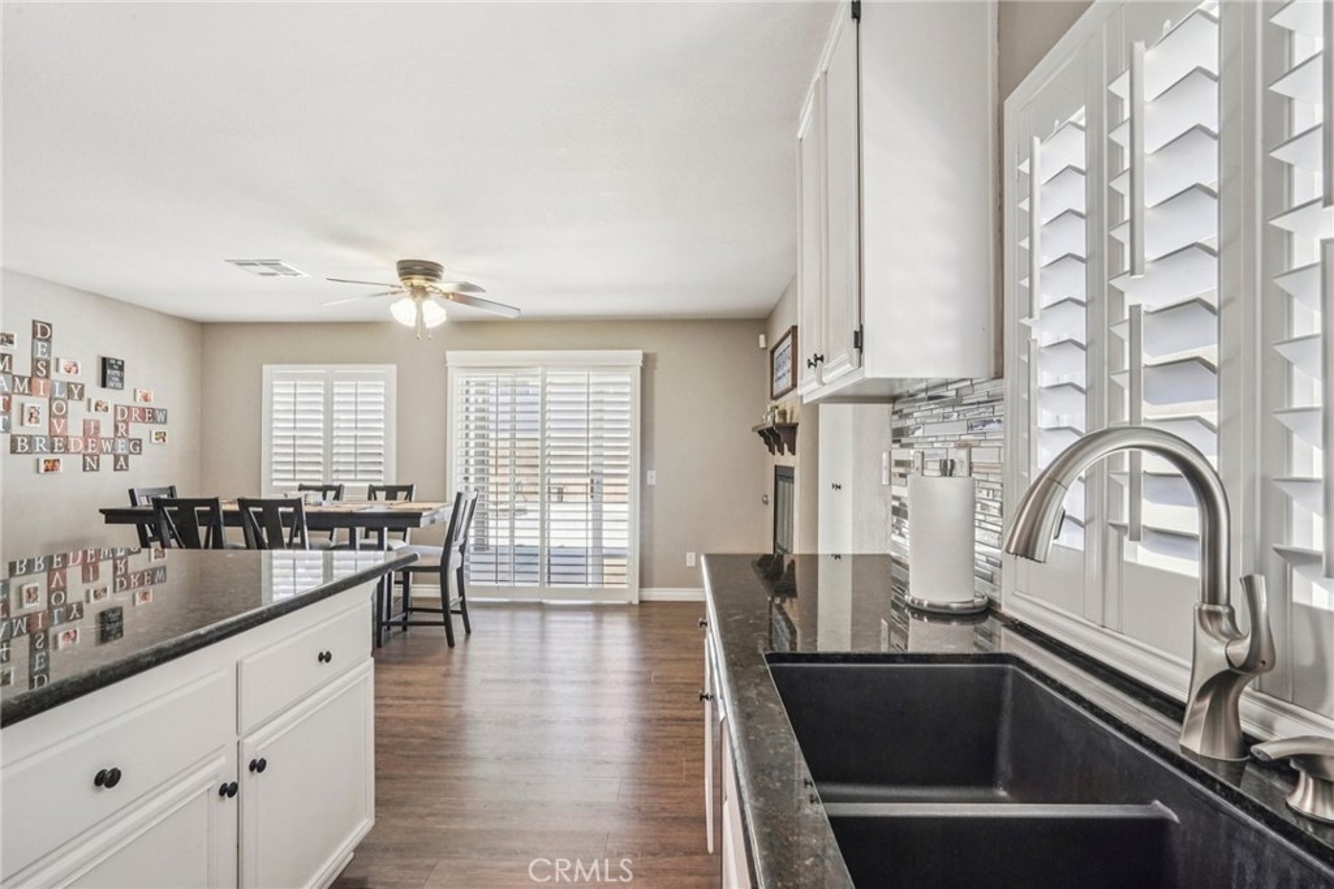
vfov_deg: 70.4
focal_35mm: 17
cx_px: 667
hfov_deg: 93.3
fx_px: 630
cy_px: 444
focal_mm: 17
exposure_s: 1/60
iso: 3200
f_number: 16
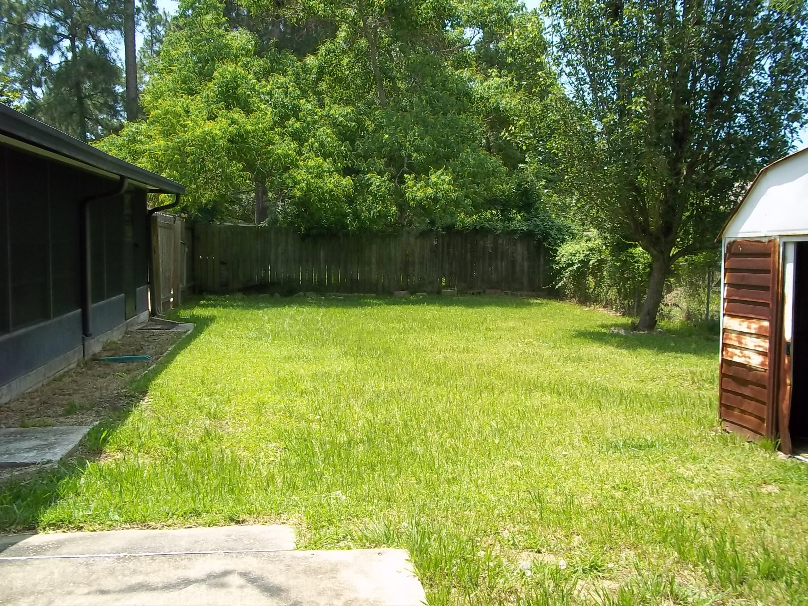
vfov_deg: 39.7
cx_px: 404
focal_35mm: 36
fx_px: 840
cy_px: 303
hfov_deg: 51.4
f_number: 8
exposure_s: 1/100
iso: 80
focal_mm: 6.5
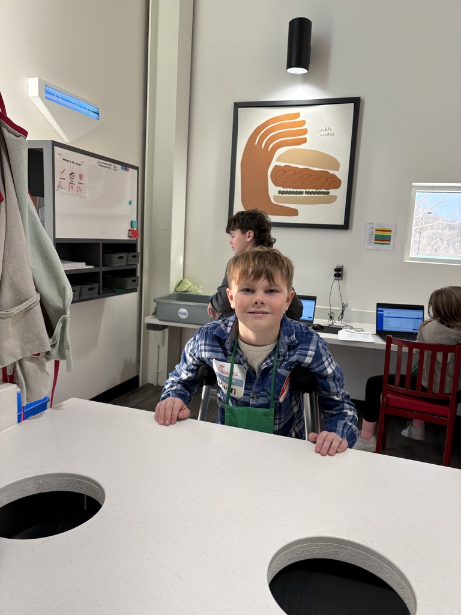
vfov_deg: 67.3
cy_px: 308
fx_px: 462
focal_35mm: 26
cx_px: 230
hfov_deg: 53.1
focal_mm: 5.96
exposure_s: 1/120
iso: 50
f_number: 1.6
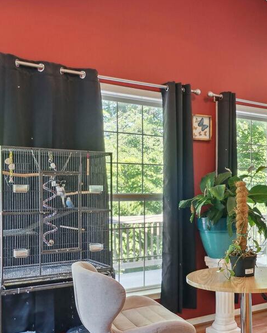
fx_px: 424
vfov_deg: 42.8
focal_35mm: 43
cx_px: 193
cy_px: 193
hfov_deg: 34.3
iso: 800
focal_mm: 16
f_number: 9
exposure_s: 1/60
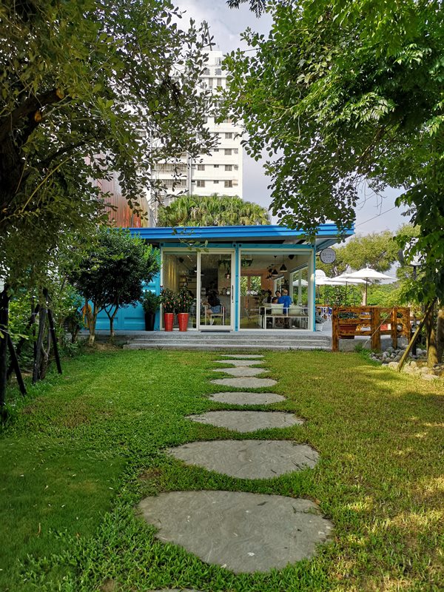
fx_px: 462
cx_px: 222
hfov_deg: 51.4
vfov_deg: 65.3
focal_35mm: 27
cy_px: 296
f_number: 1.8
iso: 50
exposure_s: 1/857
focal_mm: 3.95
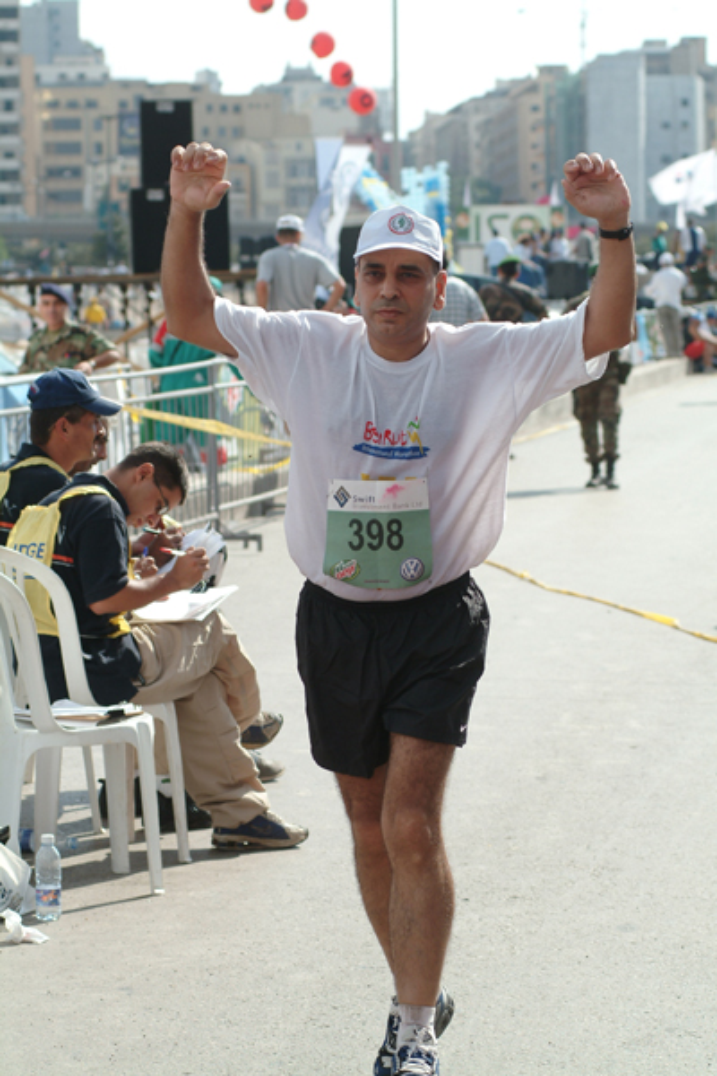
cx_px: 358
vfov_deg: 17.3
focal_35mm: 118
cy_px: 538
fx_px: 3540
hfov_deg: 11.6
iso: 200
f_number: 5.6
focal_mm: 79
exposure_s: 1/750
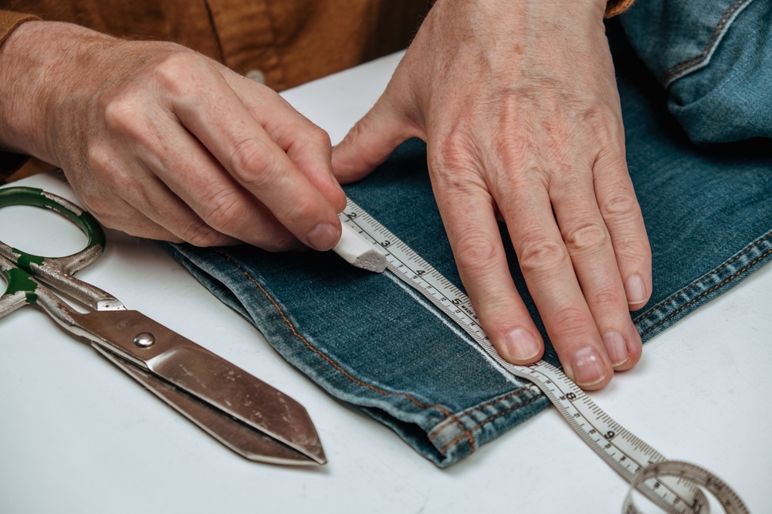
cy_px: 257
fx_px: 1779
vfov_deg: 16.4
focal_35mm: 83
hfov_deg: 24.5
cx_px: 386
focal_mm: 55
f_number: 4
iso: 200
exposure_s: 1/125
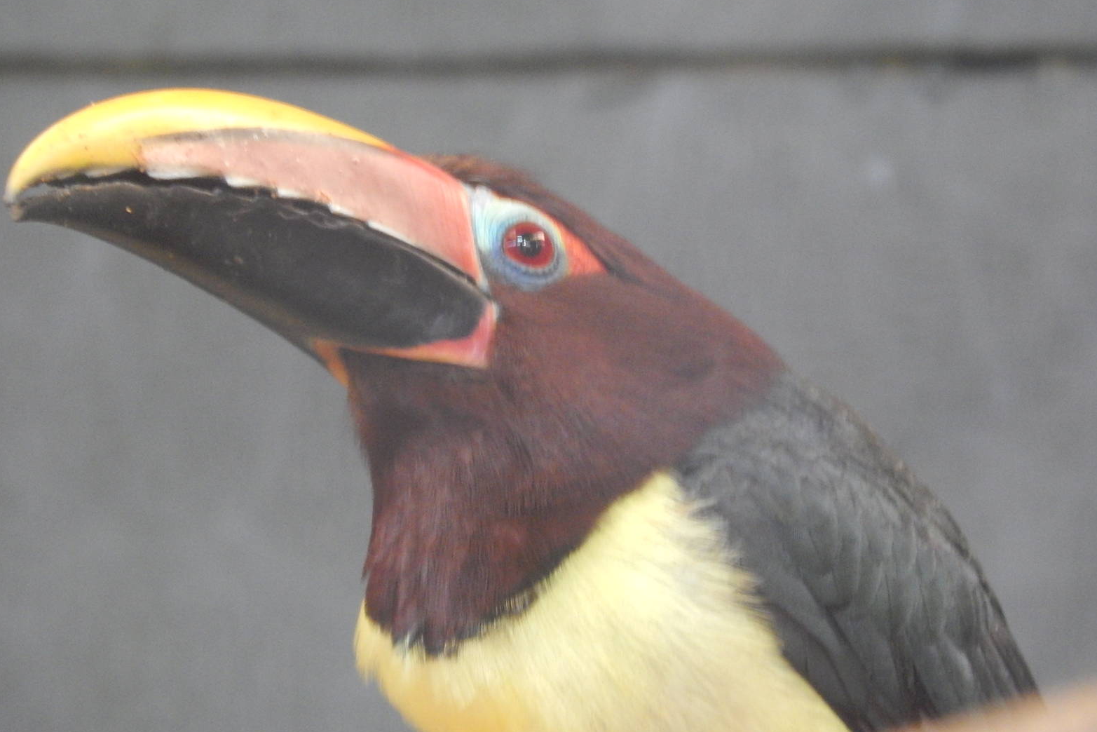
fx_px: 19535
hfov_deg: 3.2
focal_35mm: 641
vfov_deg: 2.1
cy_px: 326
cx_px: 546
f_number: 5.8
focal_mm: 107.1
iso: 800
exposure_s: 1/20
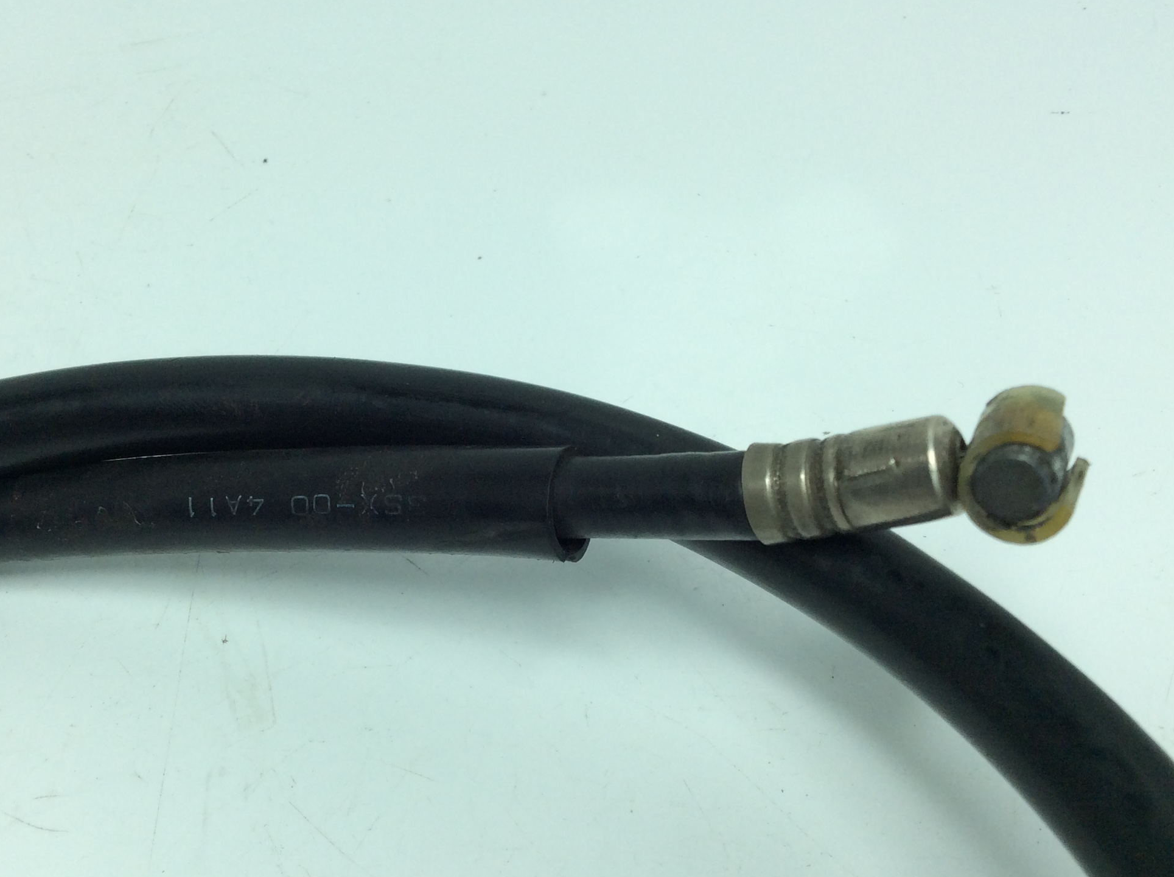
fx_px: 1456
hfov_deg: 43.7
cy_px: 470
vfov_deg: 33.5
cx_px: 464
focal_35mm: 43
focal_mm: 3.3
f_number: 2.4
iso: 32
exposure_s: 1/476
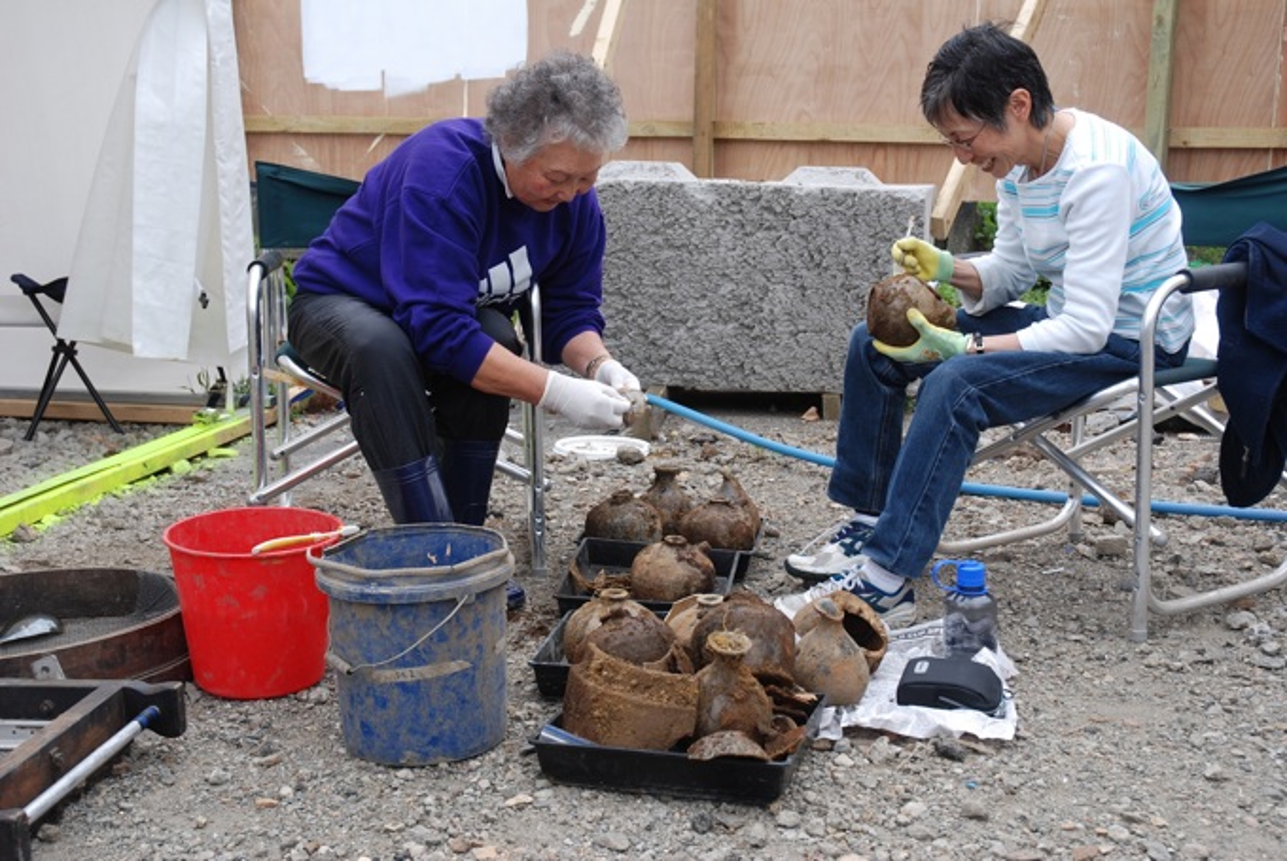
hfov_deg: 42.3
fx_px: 1664
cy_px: 430
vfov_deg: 29.0
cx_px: 644
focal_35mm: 46
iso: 100
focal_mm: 31
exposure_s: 1/125
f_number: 5.6
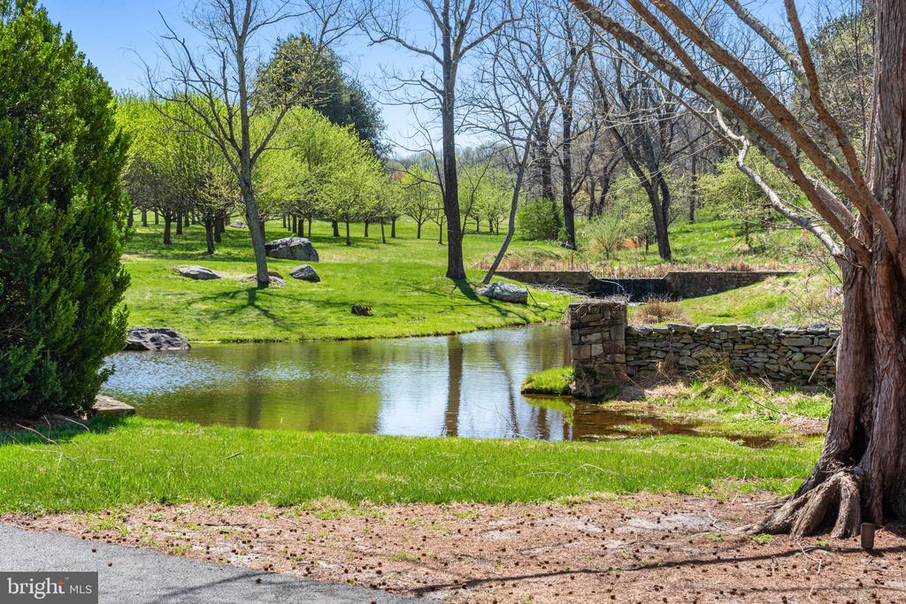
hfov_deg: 39.6
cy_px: 302
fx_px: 1258
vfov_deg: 27.0
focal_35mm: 50
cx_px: 453
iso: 250
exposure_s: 1/125
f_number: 14
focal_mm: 50
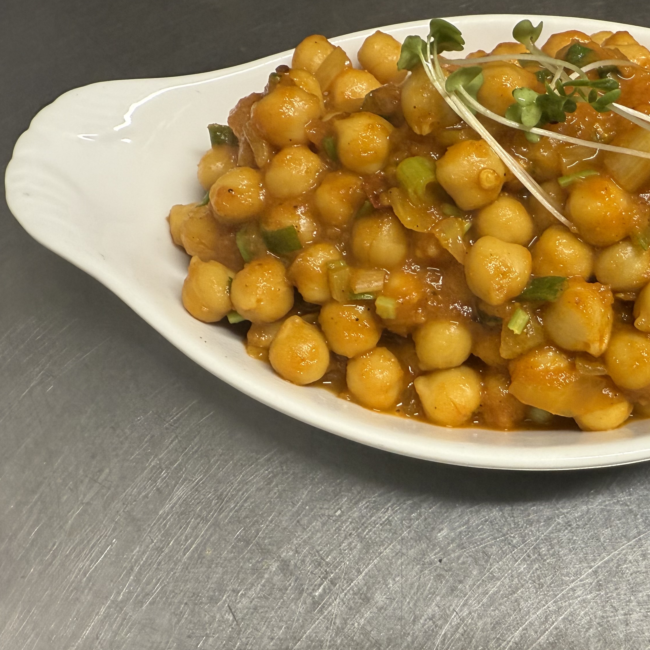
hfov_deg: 41.5
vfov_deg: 43.8
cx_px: 542
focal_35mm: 38
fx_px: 807
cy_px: 281
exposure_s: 1/100
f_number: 2.2
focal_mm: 2.22
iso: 200
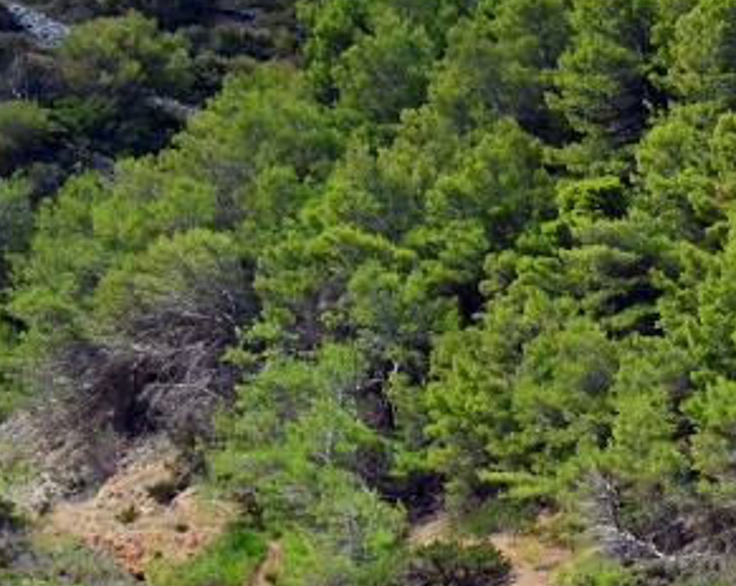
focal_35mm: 798
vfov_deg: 1.9
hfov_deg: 2.4
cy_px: 520
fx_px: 17351
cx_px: 1237
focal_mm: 165
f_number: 5.6
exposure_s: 1/8000
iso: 1400
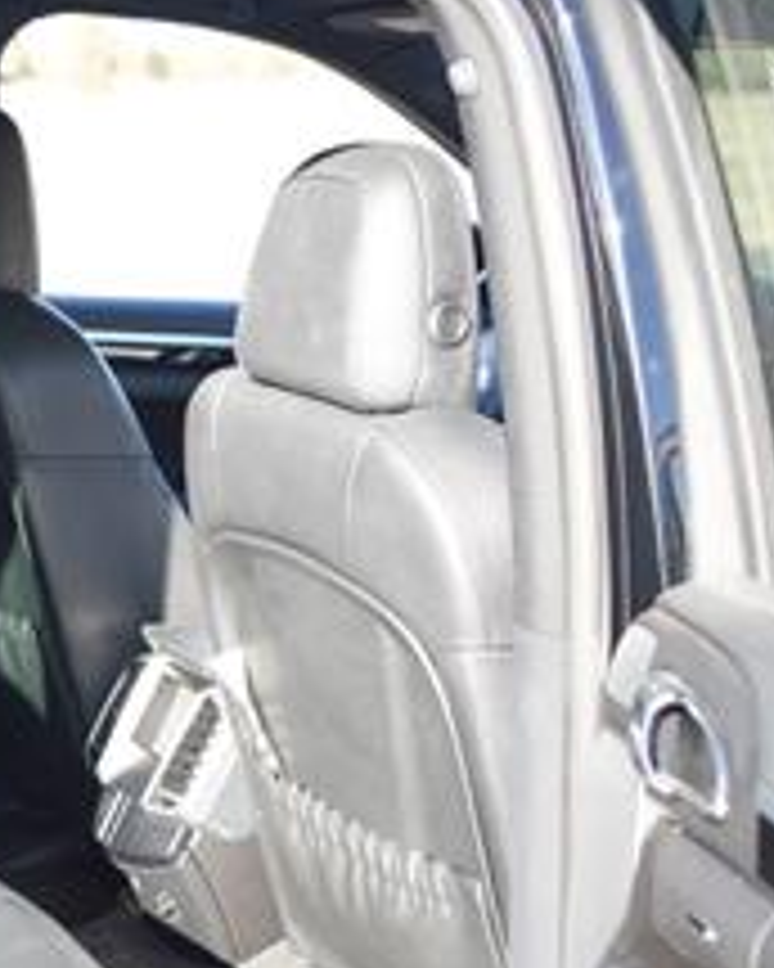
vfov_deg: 24.6
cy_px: 666
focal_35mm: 77
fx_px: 2205
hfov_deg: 18.8
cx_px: -153
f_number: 4
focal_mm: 35
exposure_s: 1/160
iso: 250
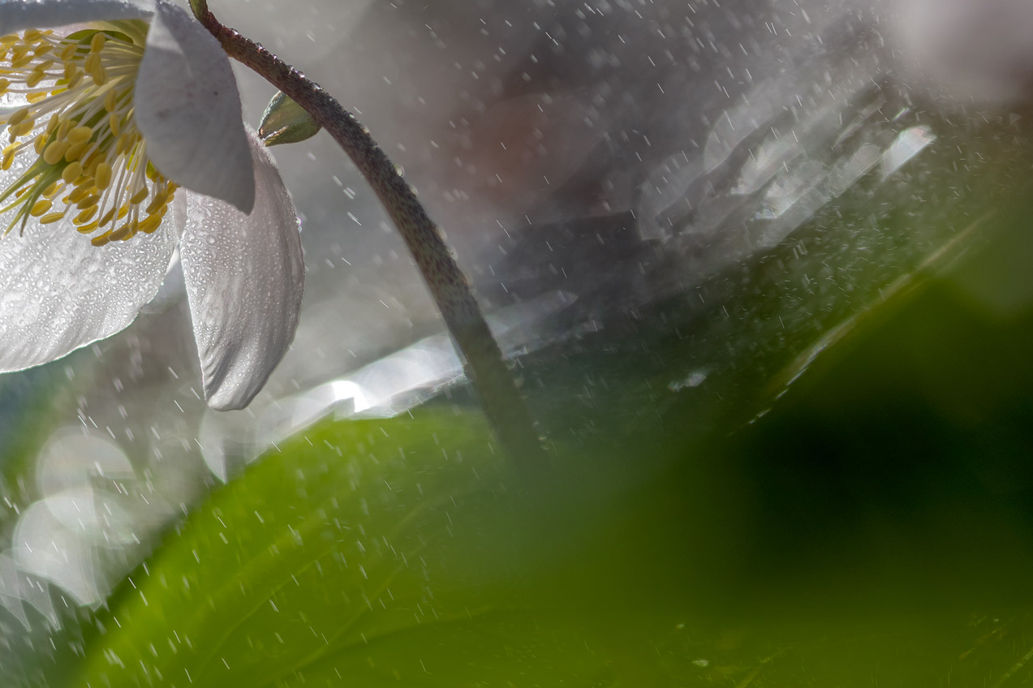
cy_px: 271
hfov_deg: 12.4
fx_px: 4733
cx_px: 362
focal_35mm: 165
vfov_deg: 8.3
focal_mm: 105
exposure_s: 1/15
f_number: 16
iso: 31
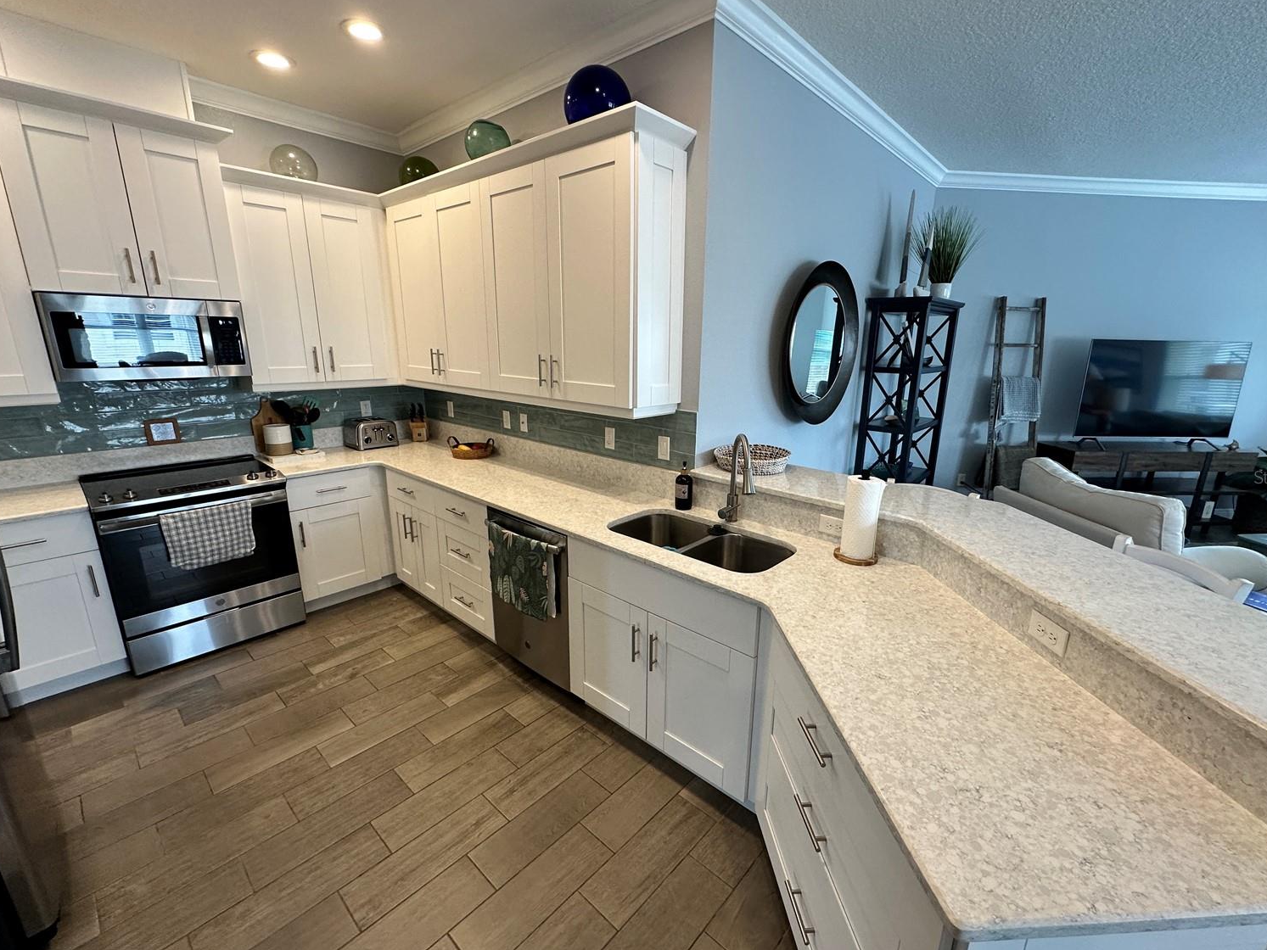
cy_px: 477
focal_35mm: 15
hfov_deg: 98.1
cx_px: 655
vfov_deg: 81.8
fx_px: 549
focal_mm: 2.22
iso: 200
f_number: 2.2
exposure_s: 1/120
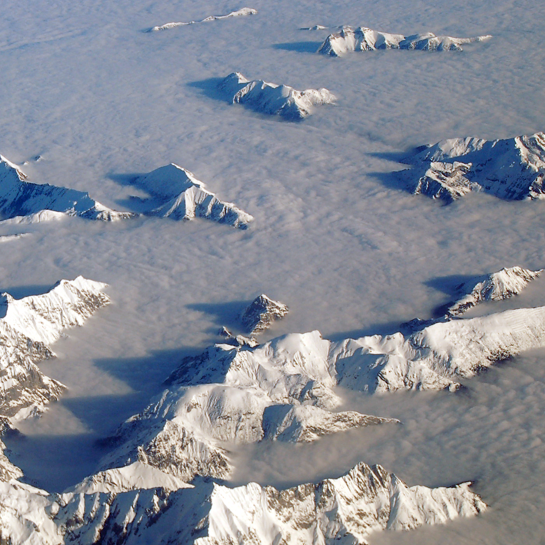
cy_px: 319
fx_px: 1708
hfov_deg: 17.8
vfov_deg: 18.1
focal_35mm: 96
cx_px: 31
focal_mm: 35
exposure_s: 1/400
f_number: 11
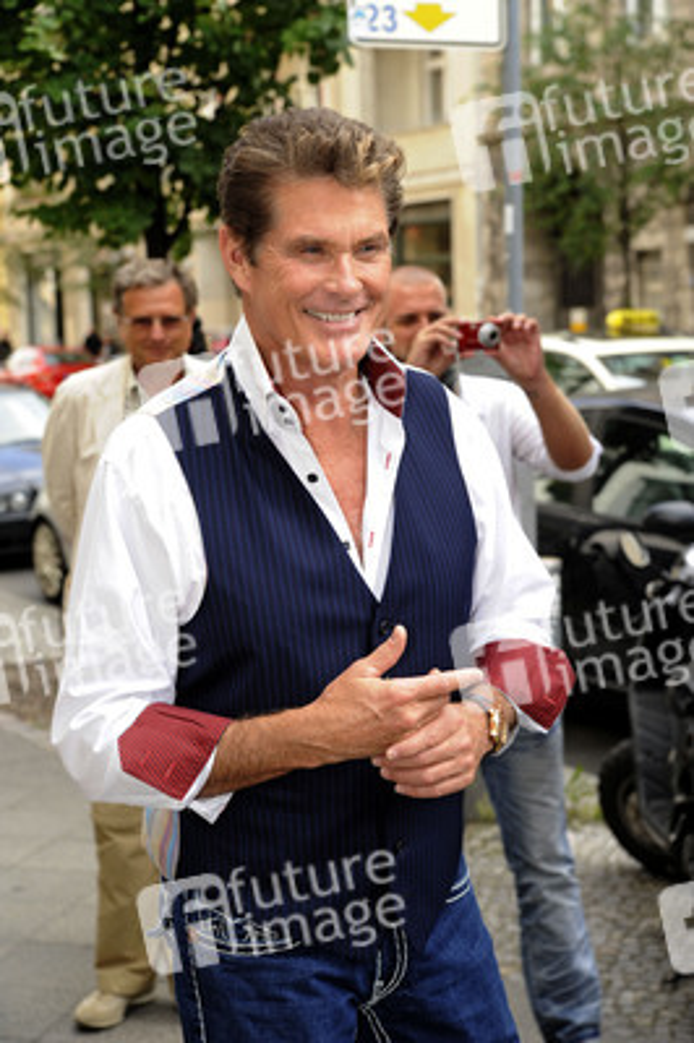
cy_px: 522
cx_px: 347
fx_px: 1912
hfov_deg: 20.6
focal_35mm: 66
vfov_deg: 30.5
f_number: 6.3
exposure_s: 1/200
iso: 320
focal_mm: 66
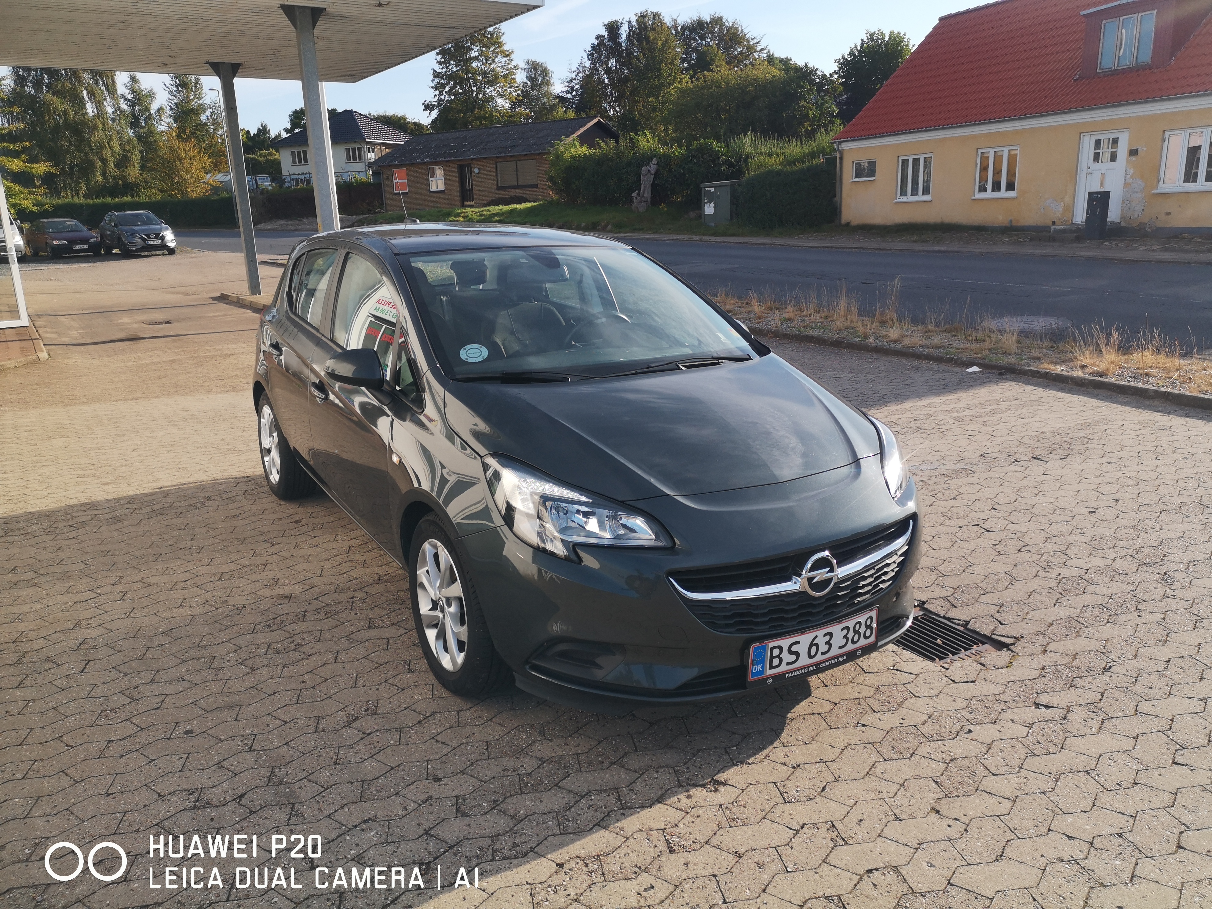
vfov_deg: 51.4
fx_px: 945
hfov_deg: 65.3
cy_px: 454
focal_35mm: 27
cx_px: 606
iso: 50
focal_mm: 3.95
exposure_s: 1/1946
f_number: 1.8
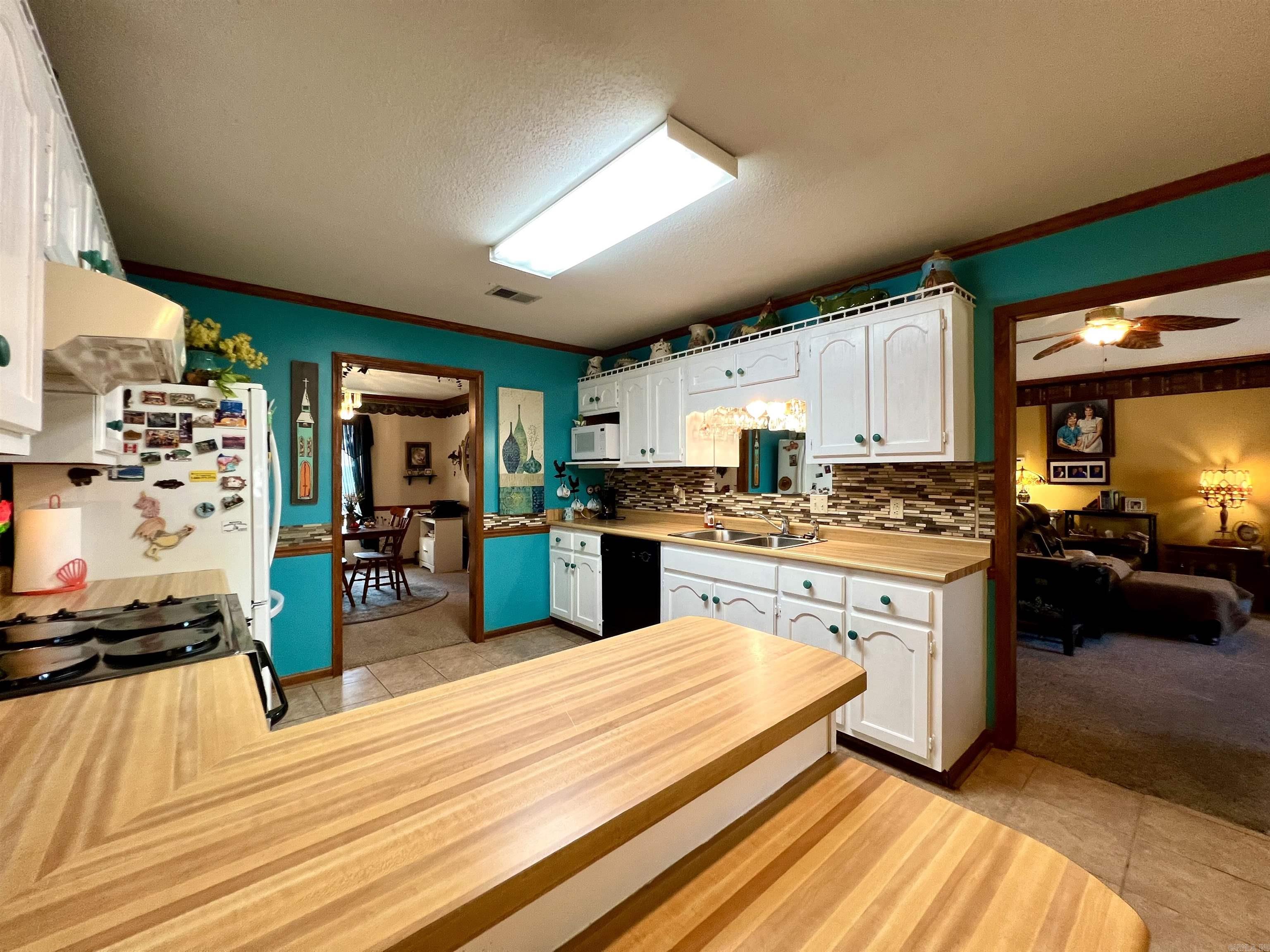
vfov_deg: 89.9
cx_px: 635
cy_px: 476
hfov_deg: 106.2
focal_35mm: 13
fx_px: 477
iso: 160
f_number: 1.8
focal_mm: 1.57
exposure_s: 1/60
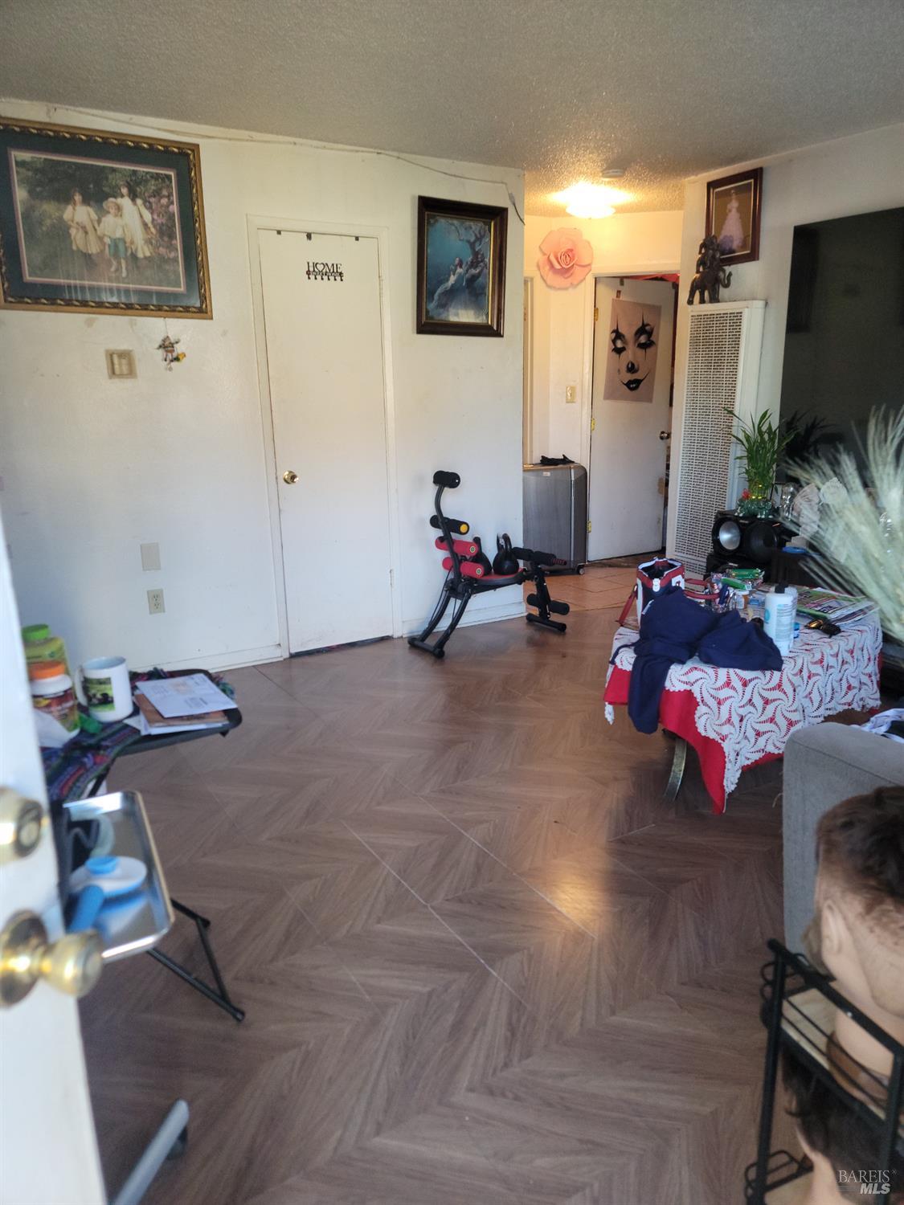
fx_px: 871
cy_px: 602
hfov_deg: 54.9
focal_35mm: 25
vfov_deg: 69.4
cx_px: 452
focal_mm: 7
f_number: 1.8
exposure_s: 1/60
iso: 160
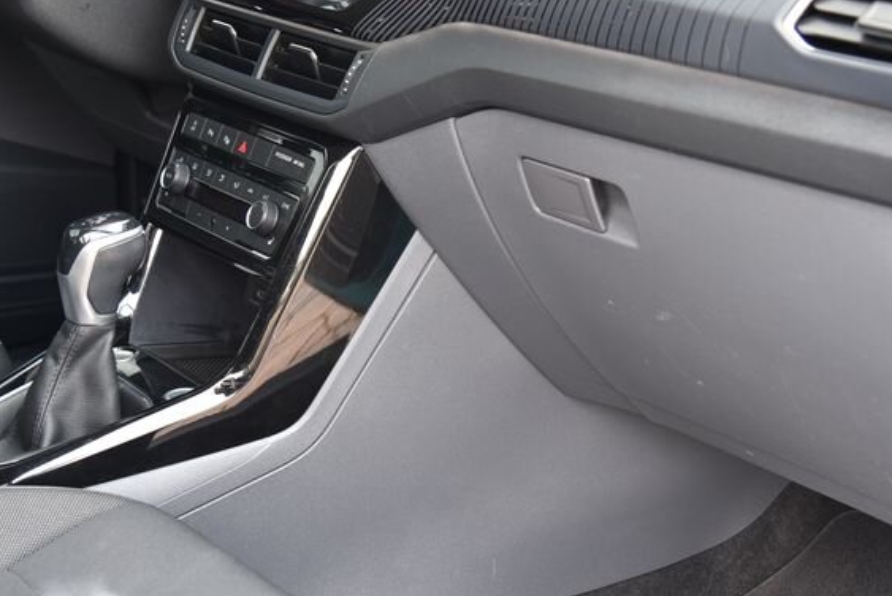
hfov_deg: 25.3
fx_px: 1983
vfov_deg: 17.0
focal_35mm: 80
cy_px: 127
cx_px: 450
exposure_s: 1/60
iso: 500
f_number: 4
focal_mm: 44
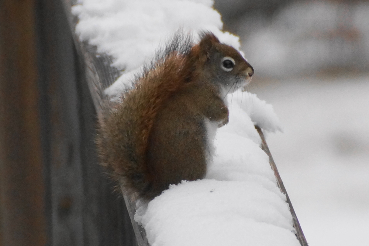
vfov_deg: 3.7
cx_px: 184
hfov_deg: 5.5
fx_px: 3842
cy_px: 123
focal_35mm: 375
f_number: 6.3
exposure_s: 1/400
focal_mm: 250
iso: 800
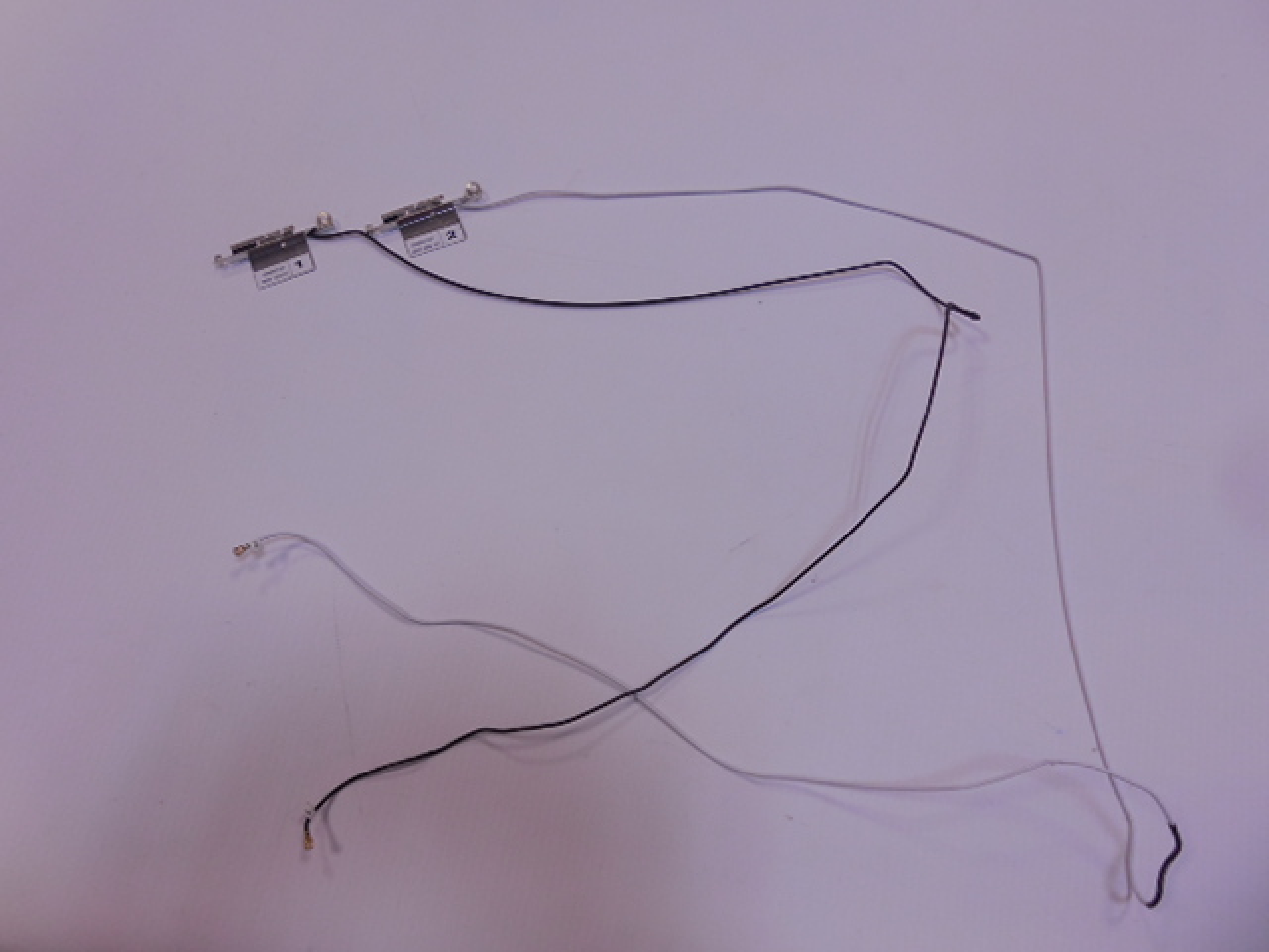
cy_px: 476
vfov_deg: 53.1
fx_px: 953
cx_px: 634
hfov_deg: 67.3
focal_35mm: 26
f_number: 3.5
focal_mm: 4.6
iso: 125
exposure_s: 1/30
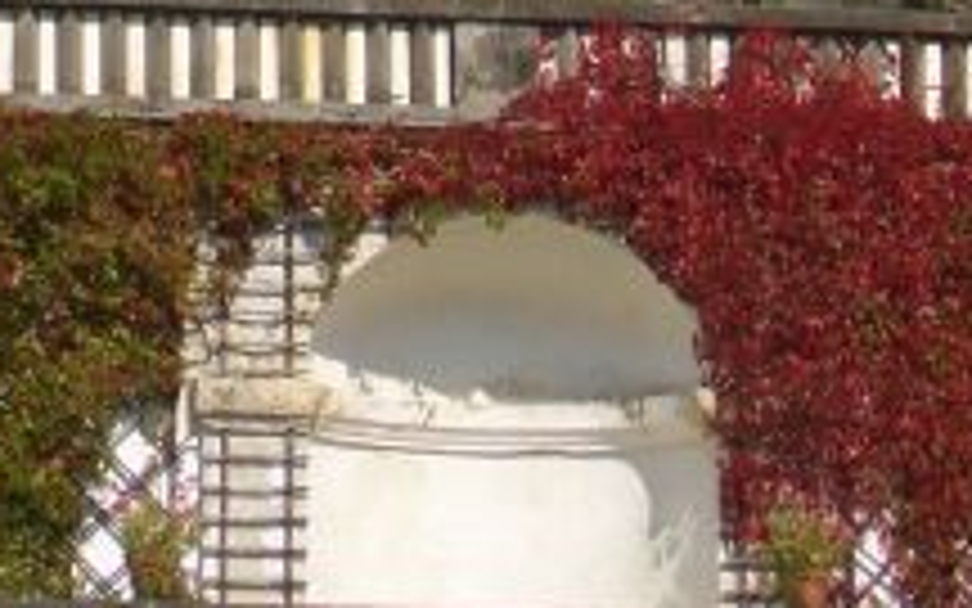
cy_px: -558
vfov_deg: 5.0
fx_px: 6861
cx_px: 162
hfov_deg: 8.1
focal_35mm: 259
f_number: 7
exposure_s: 1/250
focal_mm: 14.6
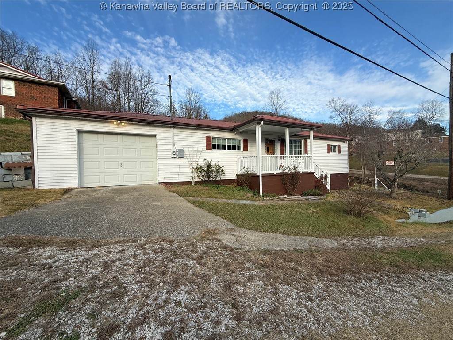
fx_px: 183
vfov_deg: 85.7
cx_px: 226
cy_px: 170
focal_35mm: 14
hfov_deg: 102.1
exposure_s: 1/942
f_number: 2.2
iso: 50
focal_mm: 2.22
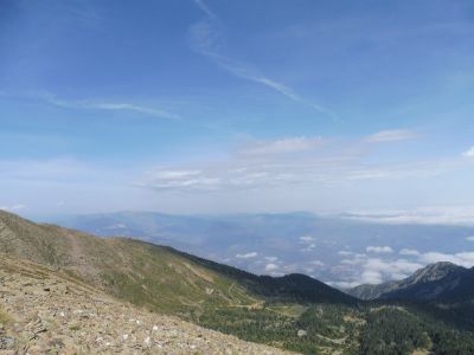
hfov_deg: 71.6
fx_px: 329
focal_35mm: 24
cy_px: 178
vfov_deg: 56.8
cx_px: 237
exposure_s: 1/1000
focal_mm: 4.3
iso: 100
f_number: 4
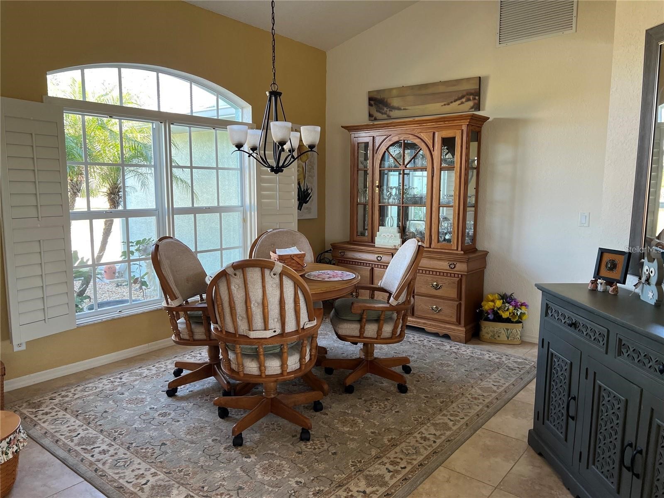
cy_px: 249
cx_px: 332
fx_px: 499
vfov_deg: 53.1
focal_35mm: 26
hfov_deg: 67.3
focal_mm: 5.7
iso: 100
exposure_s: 1/121
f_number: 1.5
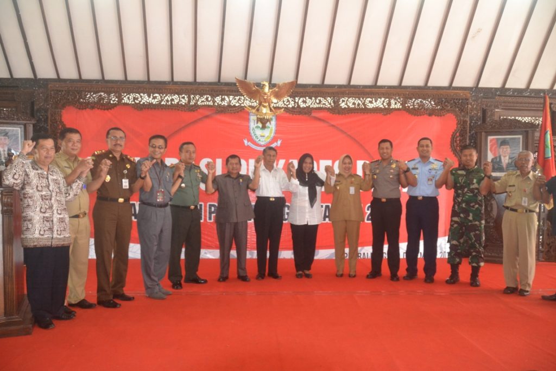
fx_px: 417
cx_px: 278
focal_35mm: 27
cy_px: 186
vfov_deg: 47.9
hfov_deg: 67.4
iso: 2200
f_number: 3.5
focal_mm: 18
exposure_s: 1/60
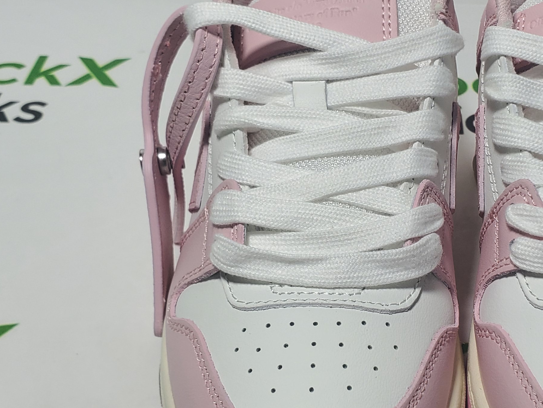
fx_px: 910
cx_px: 425
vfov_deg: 25.2
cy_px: 229
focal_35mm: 58
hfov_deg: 32.4
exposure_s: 1/338
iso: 50
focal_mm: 4.3
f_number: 2.4
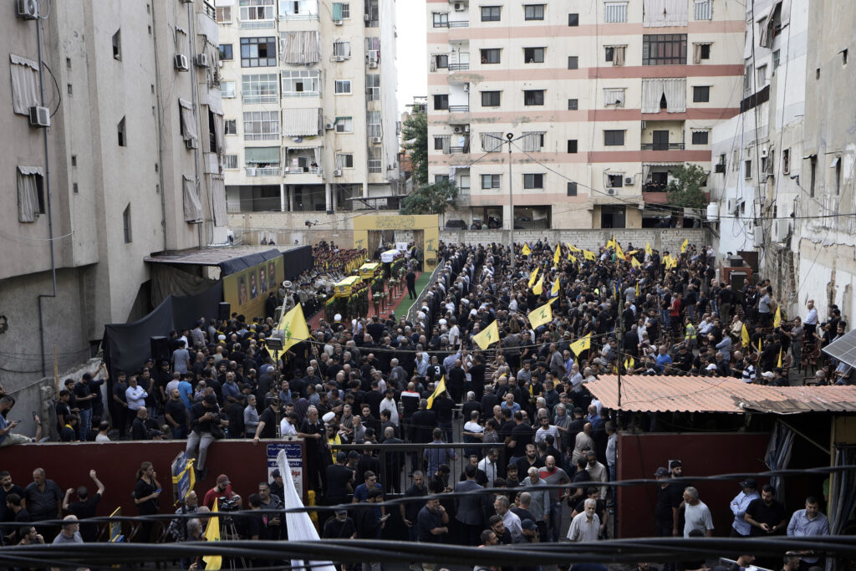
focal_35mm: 35
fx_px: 832
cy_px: 286
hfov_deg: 54.4
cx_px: 428
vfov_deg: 37.9
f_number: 5
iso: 250
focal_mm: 35
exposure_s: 1/200
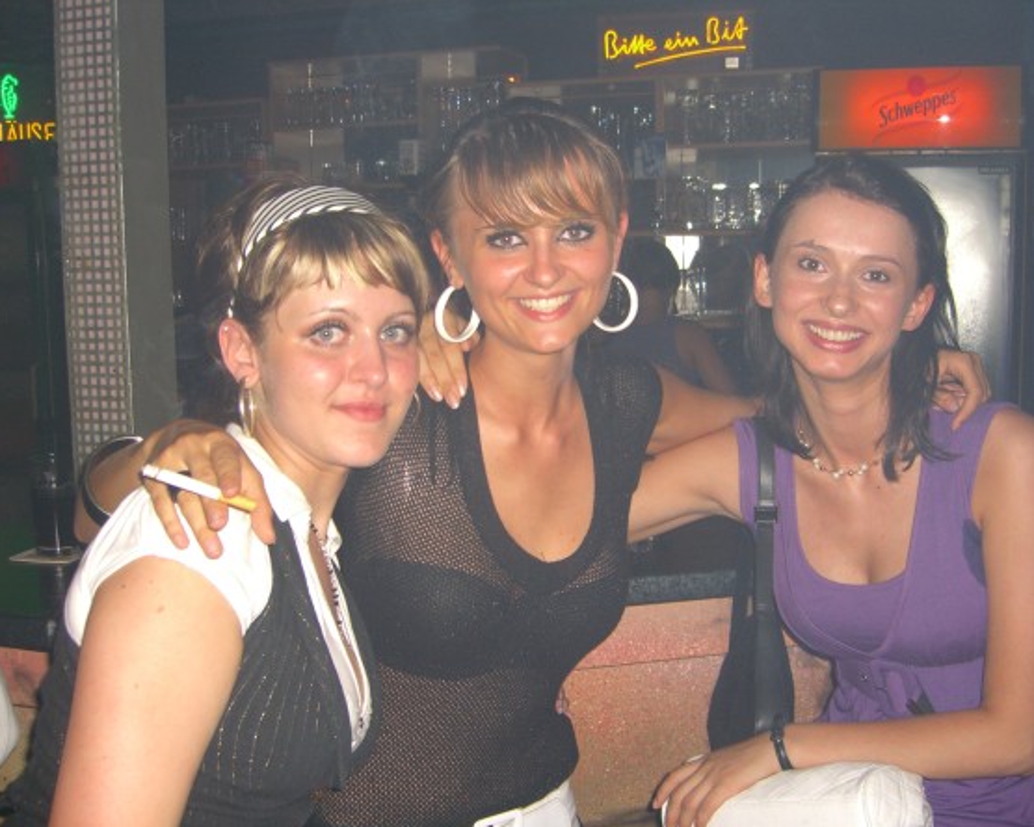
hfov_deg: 45.8
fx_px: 1224
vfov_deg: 37.3
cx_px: 552
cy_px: 416
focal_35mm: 40
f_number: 2.8
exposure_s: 1/60
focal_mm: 7.9
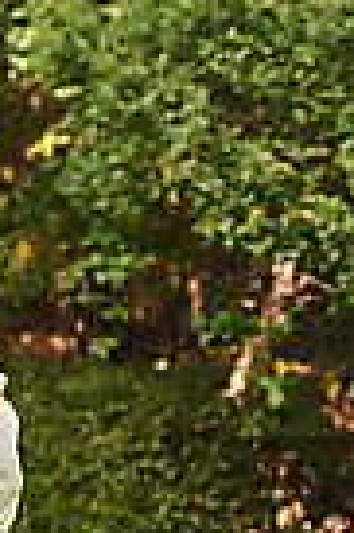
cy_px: 712
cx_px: -161
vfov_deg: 6.4
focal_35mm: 321
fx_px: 4746
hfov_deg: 4.2
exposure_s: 1/640
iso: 640
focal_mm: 110
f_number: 3.2
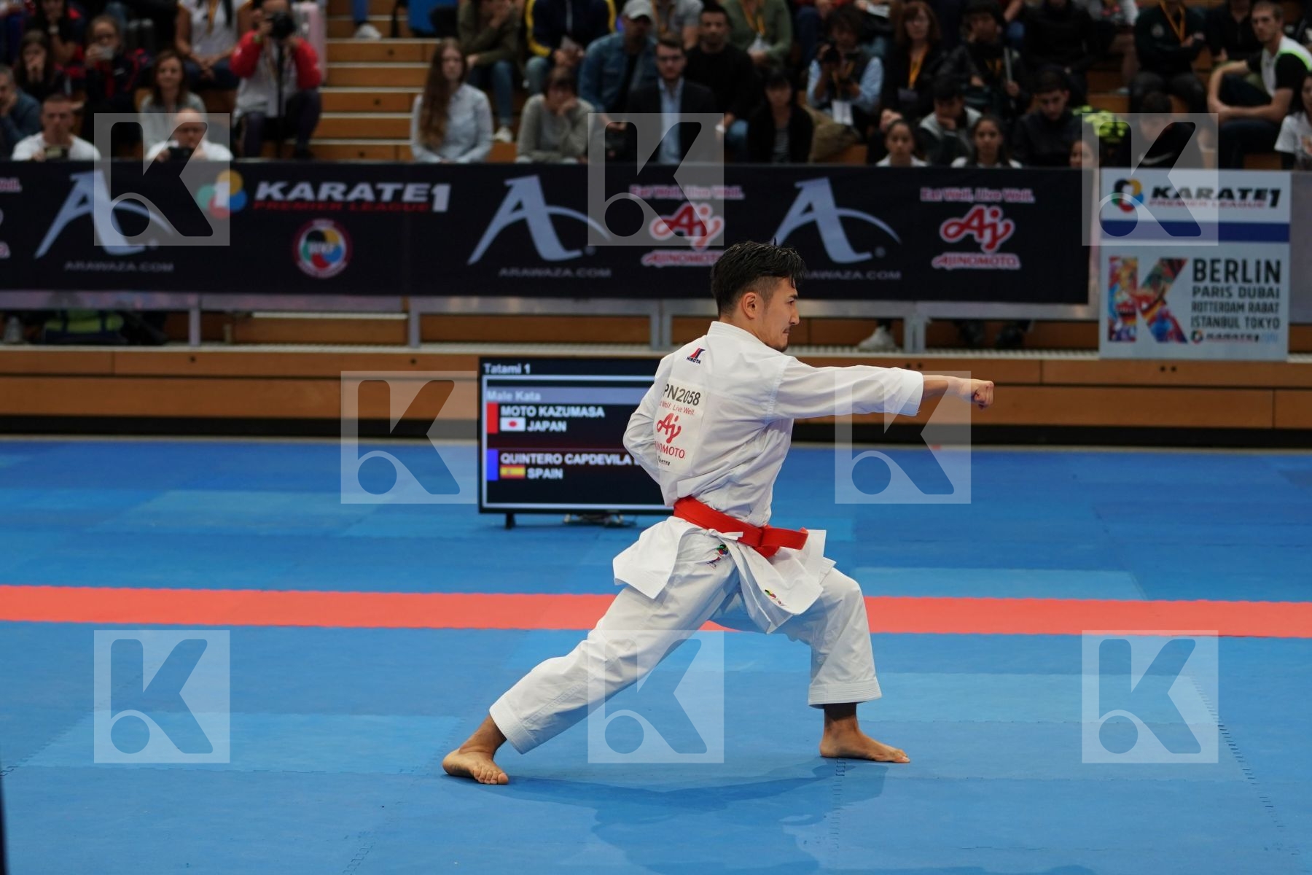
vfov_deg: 13.0
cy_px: 438
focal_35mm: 105
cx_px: 656
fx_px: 3826
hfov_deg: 19.5
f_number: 2.8
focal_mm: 70
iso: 640
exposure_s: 1/500
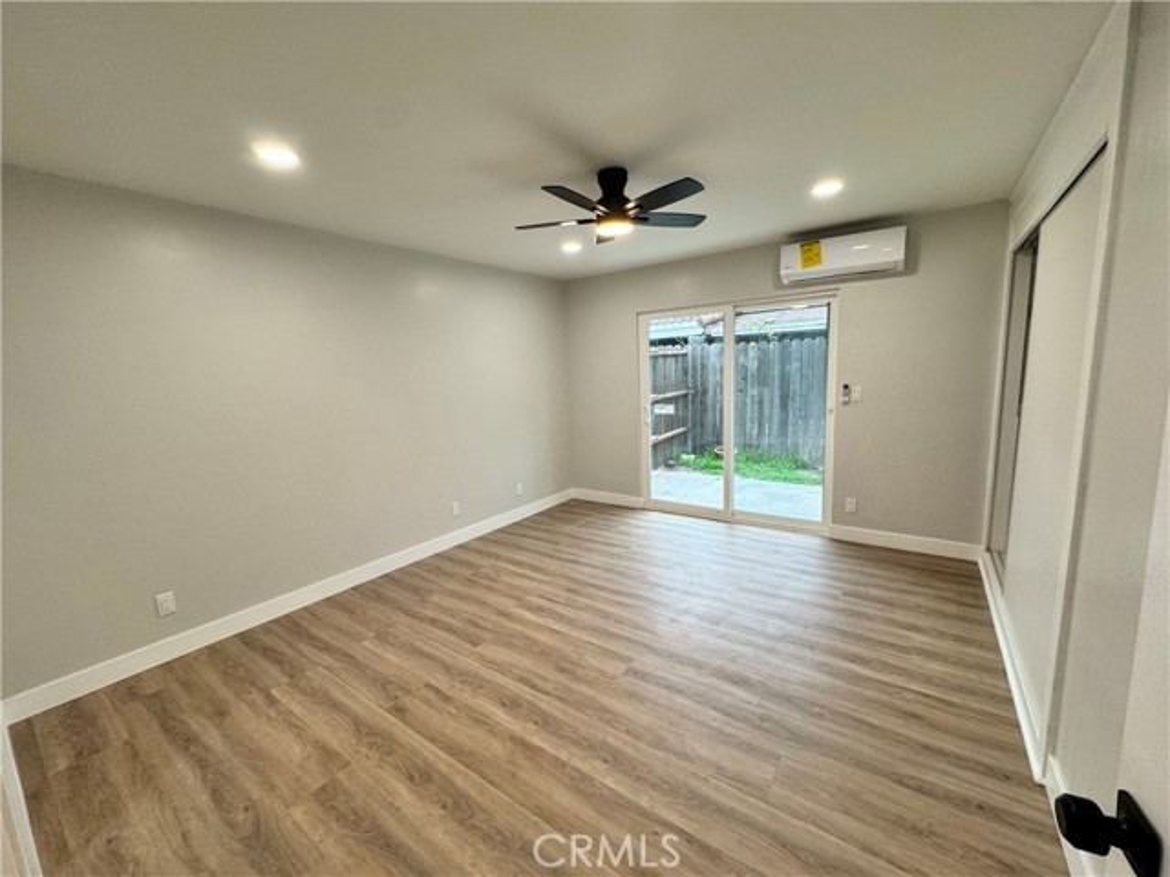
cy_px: 438
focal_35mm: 14
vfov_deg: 85.7
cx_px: 585
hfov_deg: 102.1
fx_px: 473
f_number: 2.2
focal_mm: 2.22
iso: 125
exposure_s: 1/120
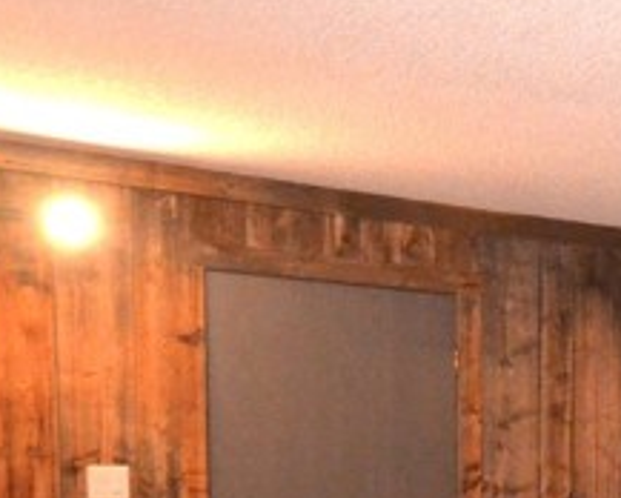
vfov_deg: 19.6
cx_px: 1023
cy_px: 538
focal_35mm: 75
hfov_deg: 20.3
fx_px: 1380
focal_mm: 10
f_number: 3.5
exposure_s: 1/60
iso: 2500
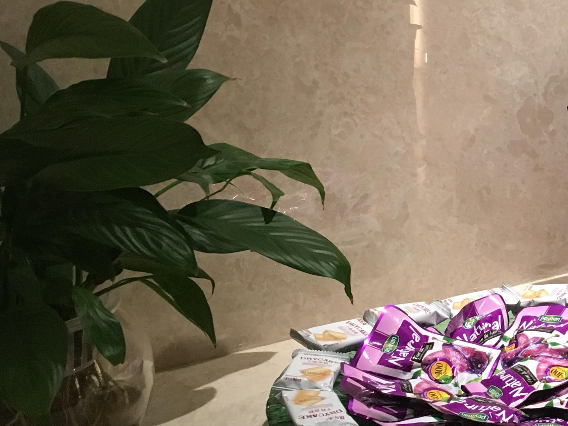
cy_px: 141
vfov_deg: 19.6
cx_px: 694
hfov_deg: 23.6
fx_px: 1231
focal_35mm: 75
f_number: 2.2
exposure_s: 1/33
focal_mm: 4.15
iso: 160
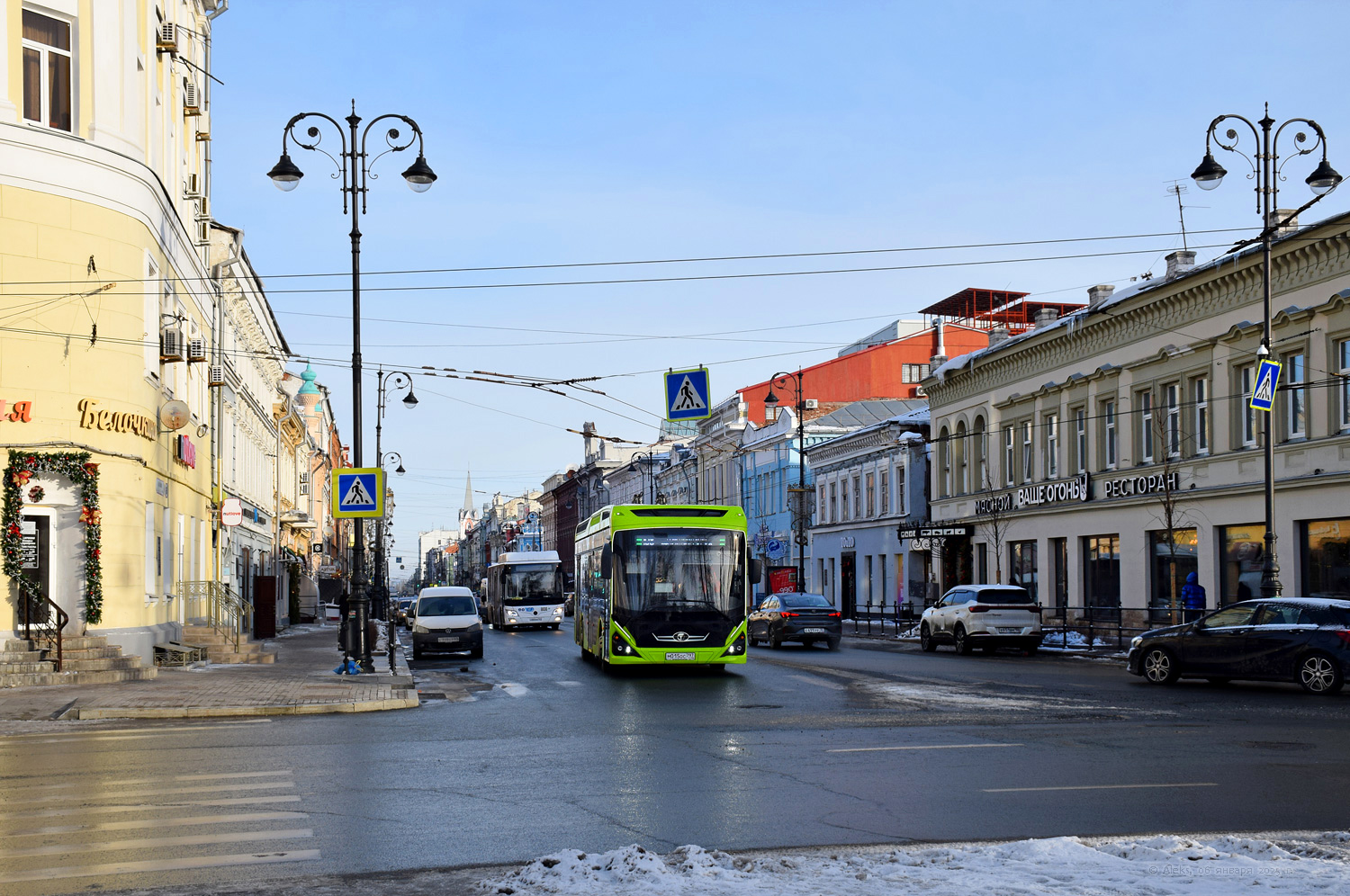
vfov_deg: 29.8
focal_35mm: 45
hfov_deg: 43.7
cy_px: 448
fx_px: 1685
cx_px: 675
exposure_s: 1/500
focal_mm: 30
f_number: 8
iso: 220
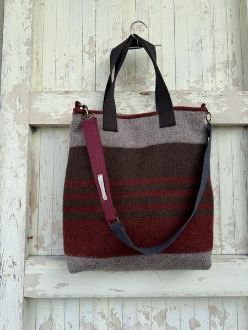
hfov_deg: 56.8
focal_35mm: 24
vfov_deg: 71.6
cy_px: 165
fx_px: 229
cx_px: 124
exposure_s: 1/967
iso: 80
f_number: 1.78
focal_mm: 6.76
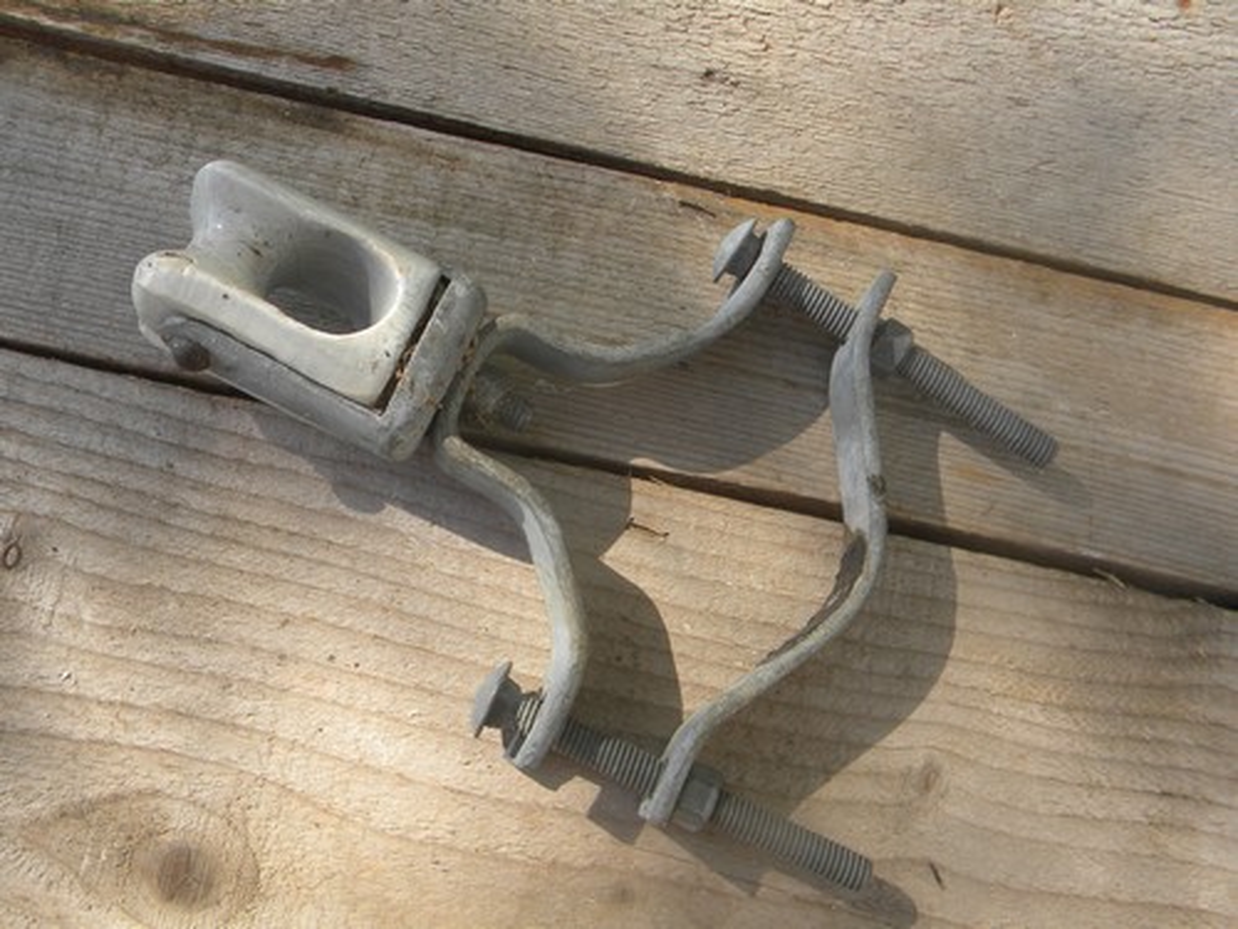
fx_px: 1287
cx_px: 619
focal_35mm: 36
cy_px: 464
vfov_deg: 39.7
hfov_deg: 51.4
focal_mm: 6.4
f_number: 3.7
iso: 80
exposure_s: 1/206
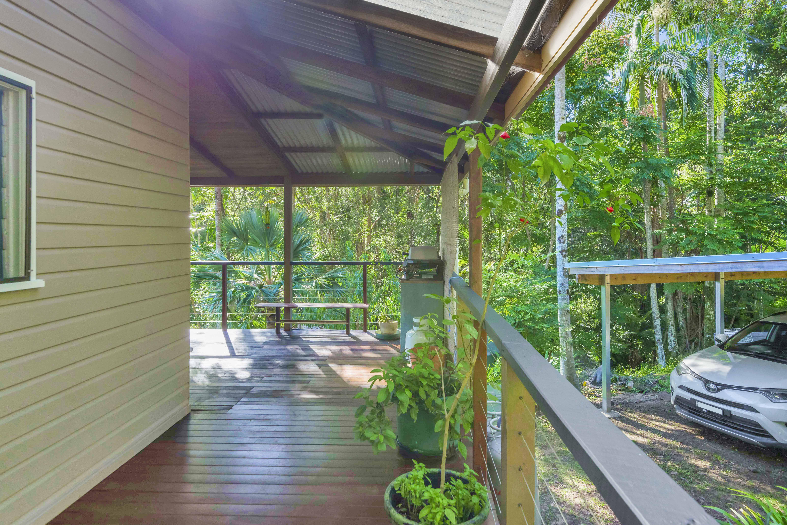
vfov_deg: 64.5
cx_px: 390
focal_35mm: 19
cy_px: 241
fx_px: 415
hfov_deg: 86.9
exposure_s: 1/125
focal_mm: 16
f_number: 8
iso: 640
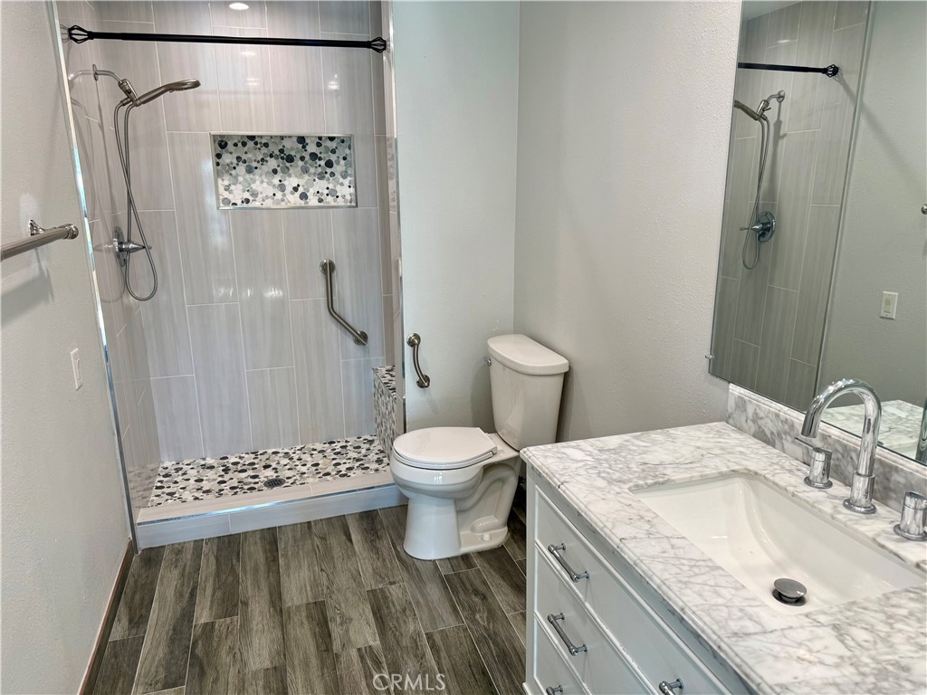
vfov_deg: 56.8
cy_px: 348
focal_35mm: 24
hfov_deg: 71.6
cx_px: 464
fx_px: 643
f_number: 1.78
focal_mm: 6.76
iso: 80
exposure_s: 1/120
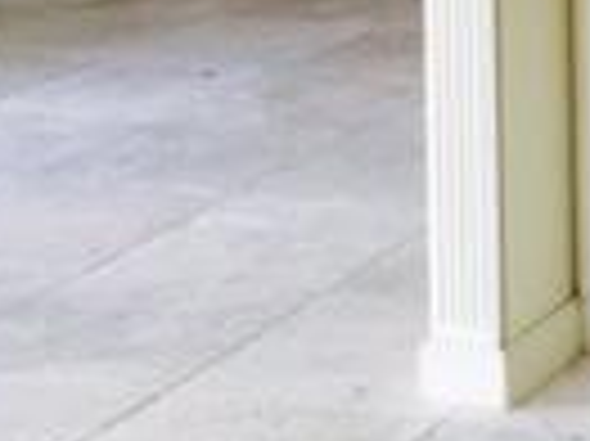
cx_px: 946
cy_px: -333
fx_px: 2418
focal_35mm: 142
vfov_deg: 9.9
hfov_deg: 13.0
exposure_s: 1/40
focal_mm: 4.15
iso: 32
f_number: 2.2
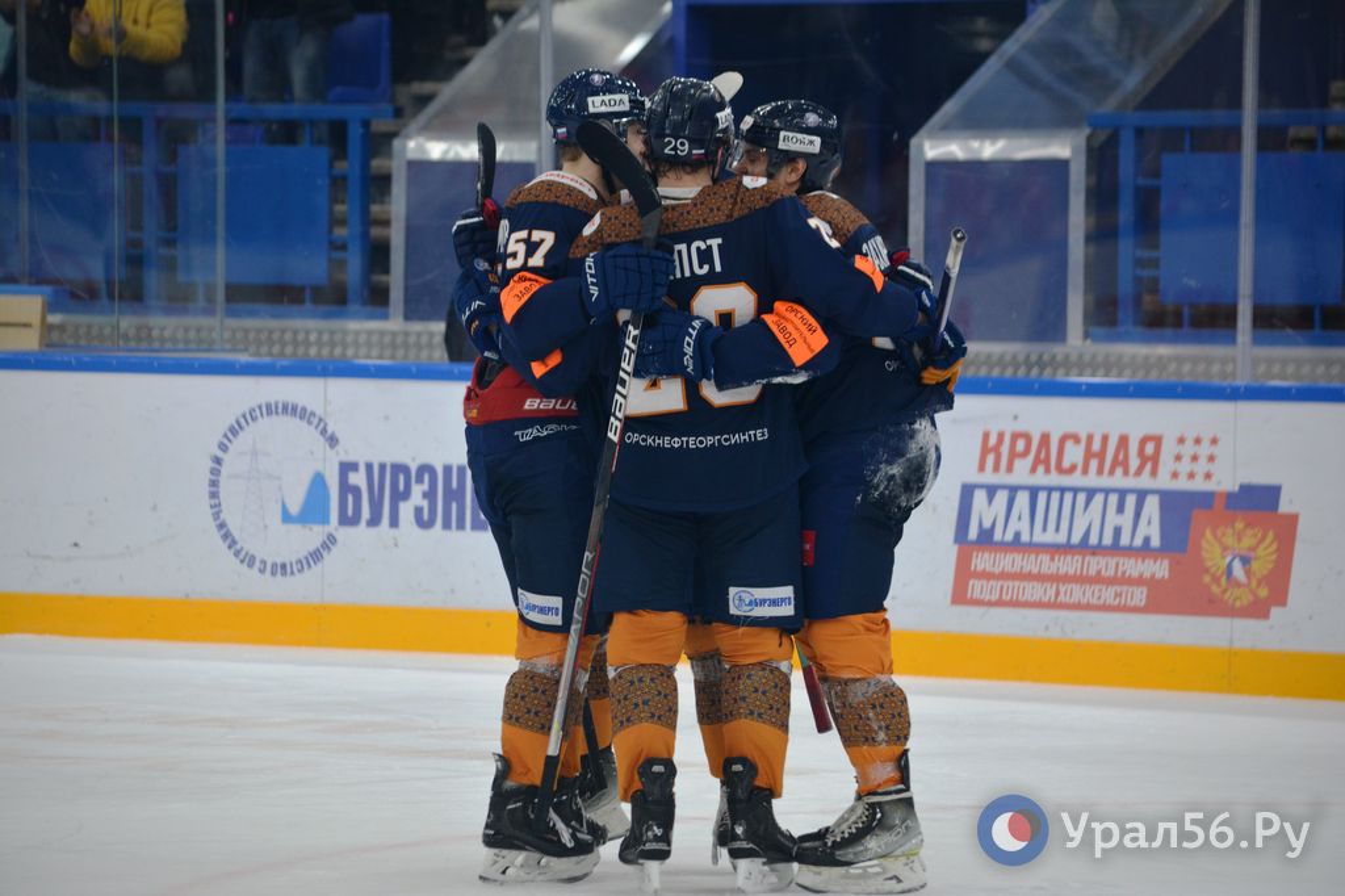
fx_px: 8403
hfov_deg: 9.2
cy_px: 448
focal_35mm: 225
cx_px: 672
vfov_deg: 6.1
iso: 800
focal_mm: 150
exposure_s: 1/640
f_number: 4.8
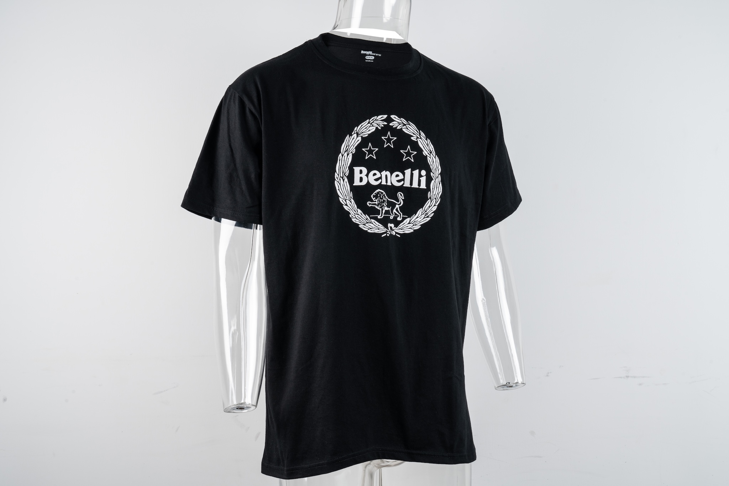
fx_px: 1073
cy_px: 243
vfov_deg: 25.5
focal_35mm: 53
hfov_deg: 37.5
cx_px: 364
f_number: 16
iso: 320
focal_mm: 53
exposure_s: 1/125
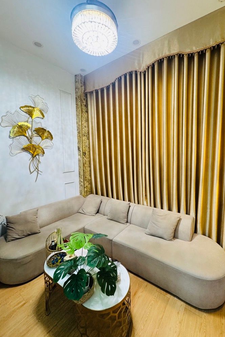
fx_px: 141
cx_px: 125
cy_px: 166
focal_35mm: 15
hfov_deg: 77.1
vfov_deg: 100.4
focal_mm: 2.22
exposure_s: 1/50
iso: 250
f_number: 2.2
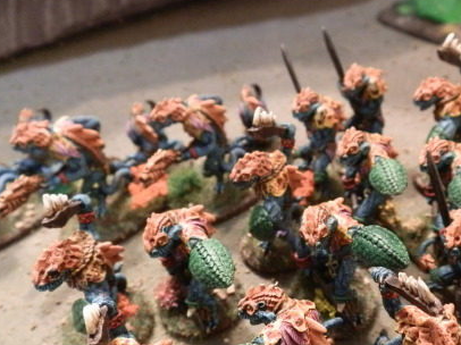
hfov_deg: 49.6
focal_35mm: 37
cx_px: 294
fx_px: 492
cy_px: 220
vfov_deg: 38.3
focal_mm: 5
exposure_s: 1/60
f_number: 3.1
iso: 400
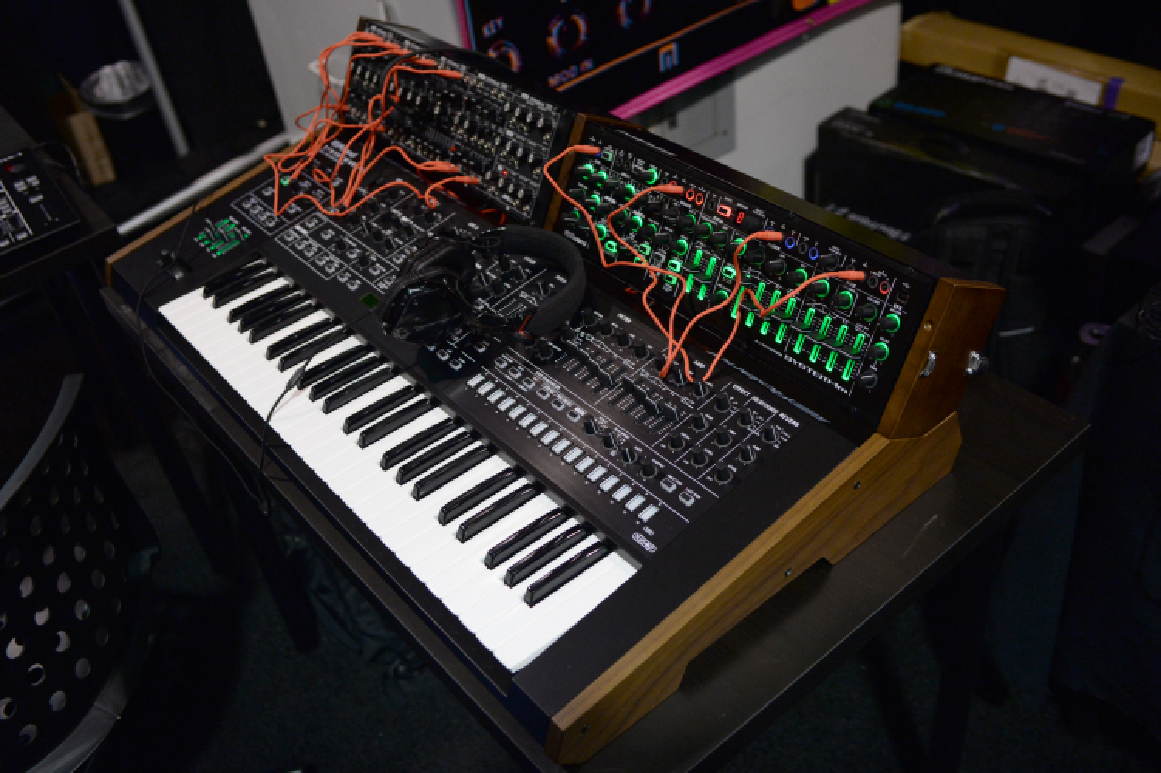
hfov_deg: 54.5
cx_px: 580
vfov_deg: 37.8
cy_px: 386
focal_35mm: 35
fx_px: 1128
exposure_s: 1/500
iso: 3200
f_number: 5
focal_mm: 35
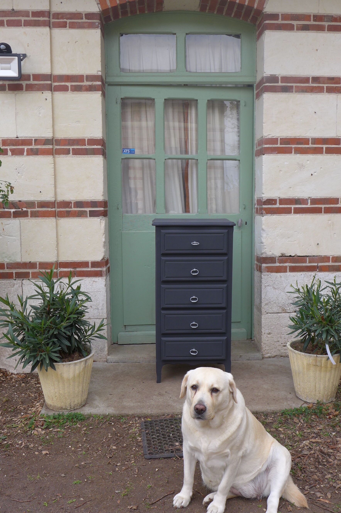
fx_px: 455
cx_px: 170
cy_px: 256
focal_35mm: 32
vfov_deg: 58.7
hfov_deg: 41.1
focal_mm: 6.3
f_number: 2.8
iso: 80
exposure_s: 1/160
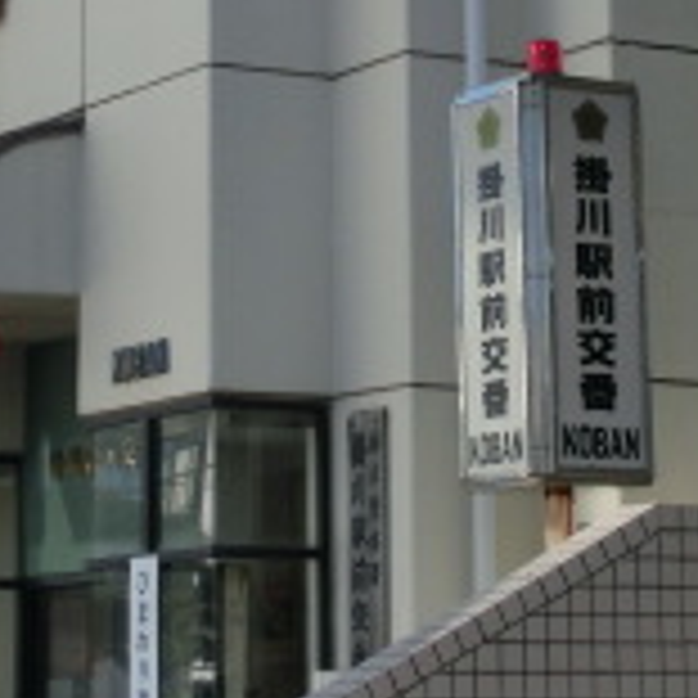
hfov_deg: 12.6
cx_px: 351
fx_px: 3171
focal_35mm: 139
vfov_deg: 12.5
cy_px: 68
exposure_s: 1/800
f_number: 3.9
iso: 80
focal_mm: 6.67
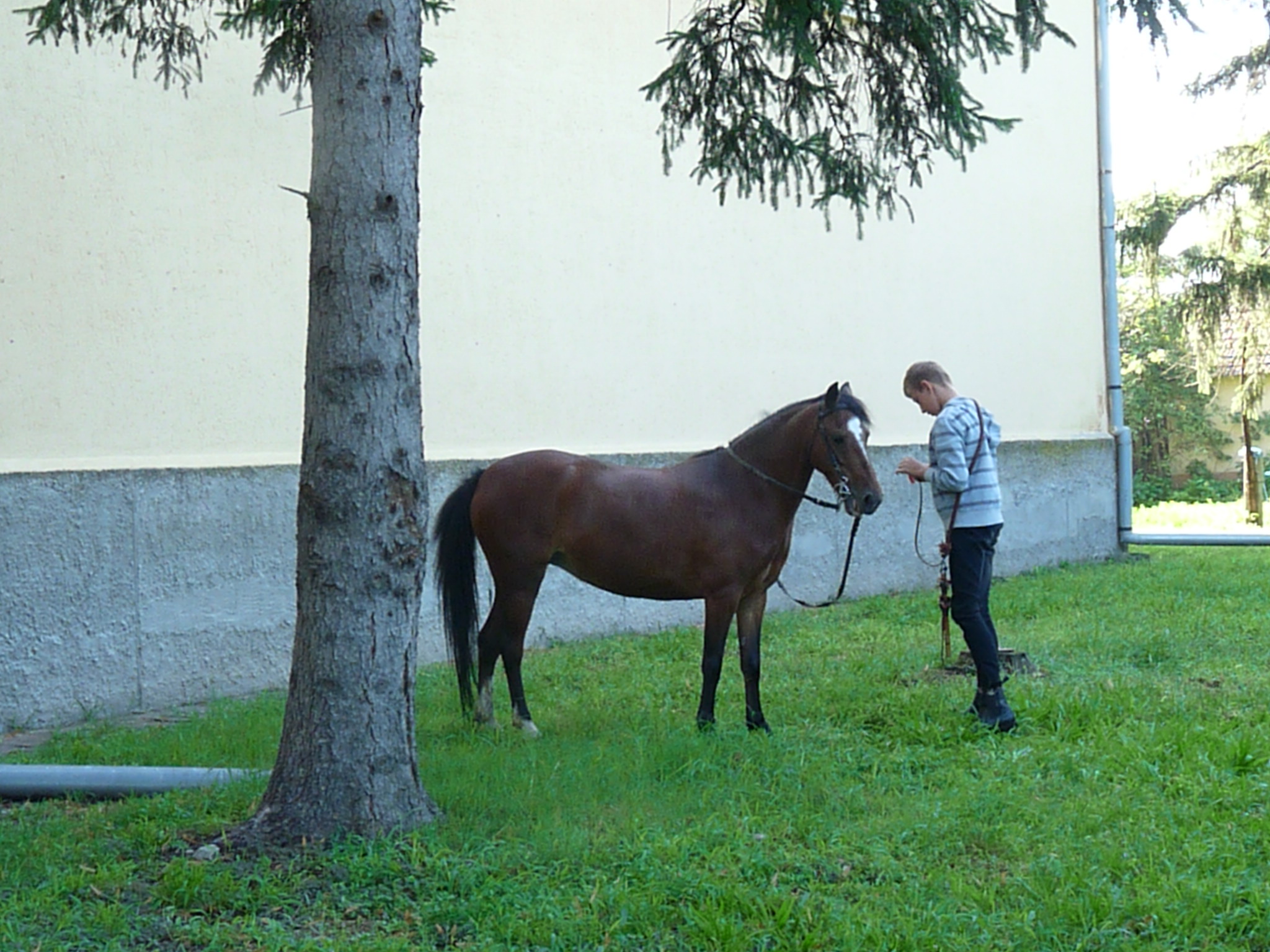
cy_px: 476
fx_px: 2642
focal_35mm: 72
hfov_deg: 27.0
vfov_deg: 20.4
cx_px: 635
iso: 800
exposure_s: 1/200
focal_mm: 12.8
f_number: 5
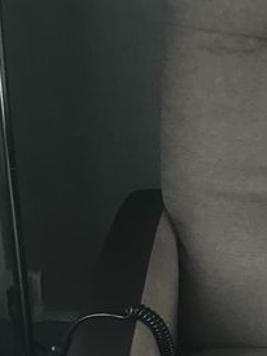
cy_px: 382
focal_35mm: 102
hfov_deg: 14.1
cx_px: 316
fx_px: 1050
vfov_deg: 18.6
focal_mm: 3.99
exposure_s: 1/17
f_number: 1.8
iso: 50
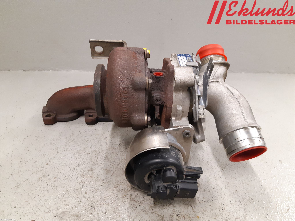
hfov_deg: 67.3
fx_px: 222
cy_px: 110
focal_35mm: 26
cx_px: 148
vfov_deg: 53.1
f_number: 1.7
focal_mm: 3.93
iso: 250
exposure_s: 1/50
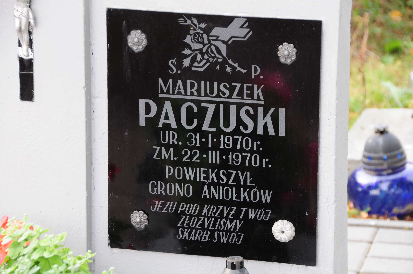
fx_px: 1925
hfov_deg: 12.2
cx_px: 206
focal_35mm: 168
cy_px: 137
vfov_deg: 8.2
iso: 250
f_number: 7.1
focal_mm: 112
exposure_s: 1/50
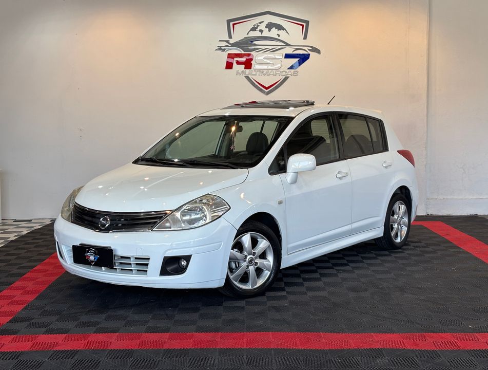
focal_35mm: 52
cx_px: 244
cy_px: 185
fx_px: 736
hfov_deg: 36.7
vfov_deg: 28.2
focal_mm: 5.96
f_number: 1.6
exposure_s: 1/205
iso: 32
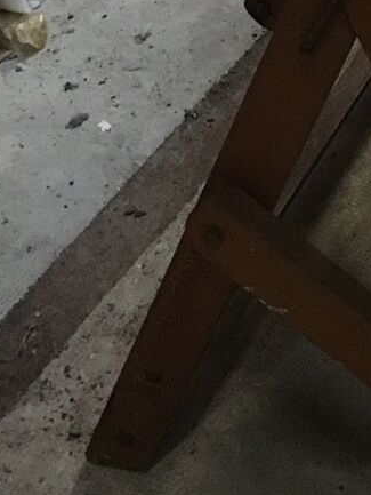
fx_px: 1928
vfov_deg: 13.8
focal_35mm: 135
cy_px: -225
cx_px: 471
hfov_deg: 10.8
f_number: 2.2
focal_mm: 4.15
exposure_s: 1/17
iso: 250
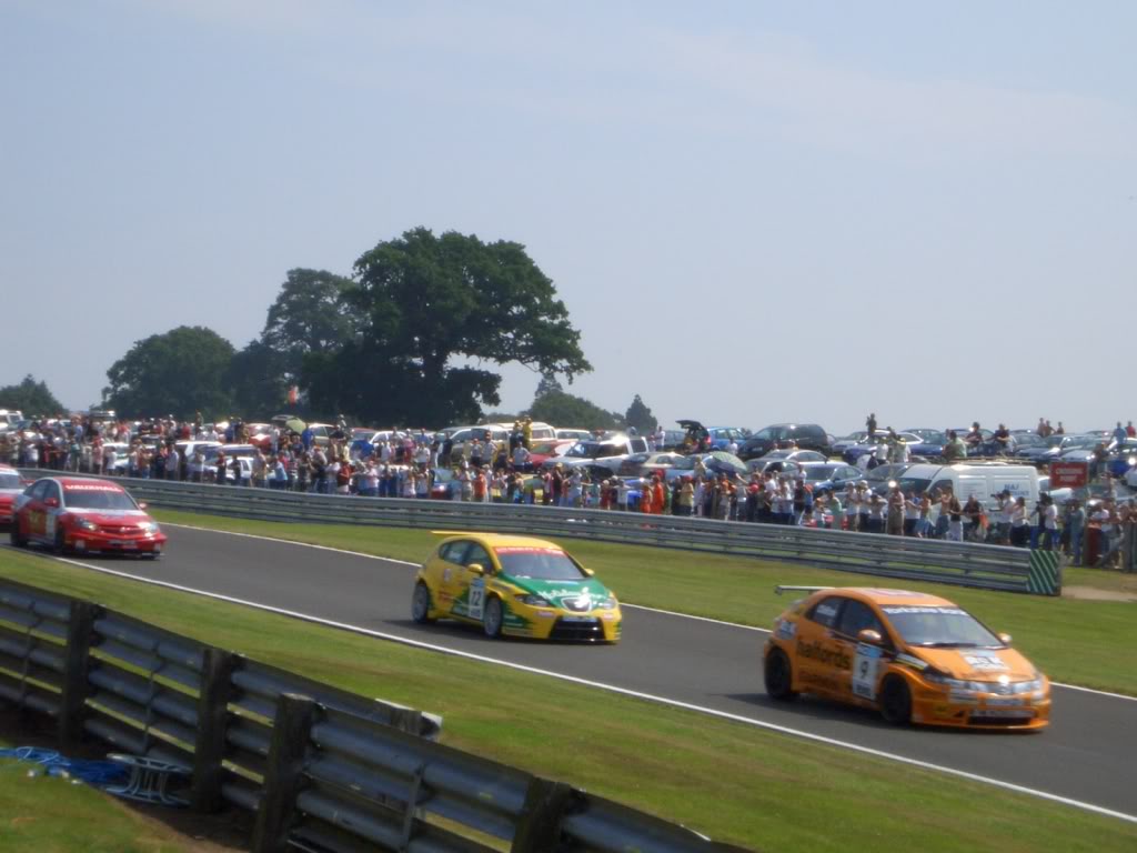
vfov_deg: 14.5
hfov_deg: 19.3
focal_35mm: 102
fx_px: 3350
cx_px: 568
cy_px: 426
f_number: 6.6
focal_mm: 13.5
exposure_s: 1/500
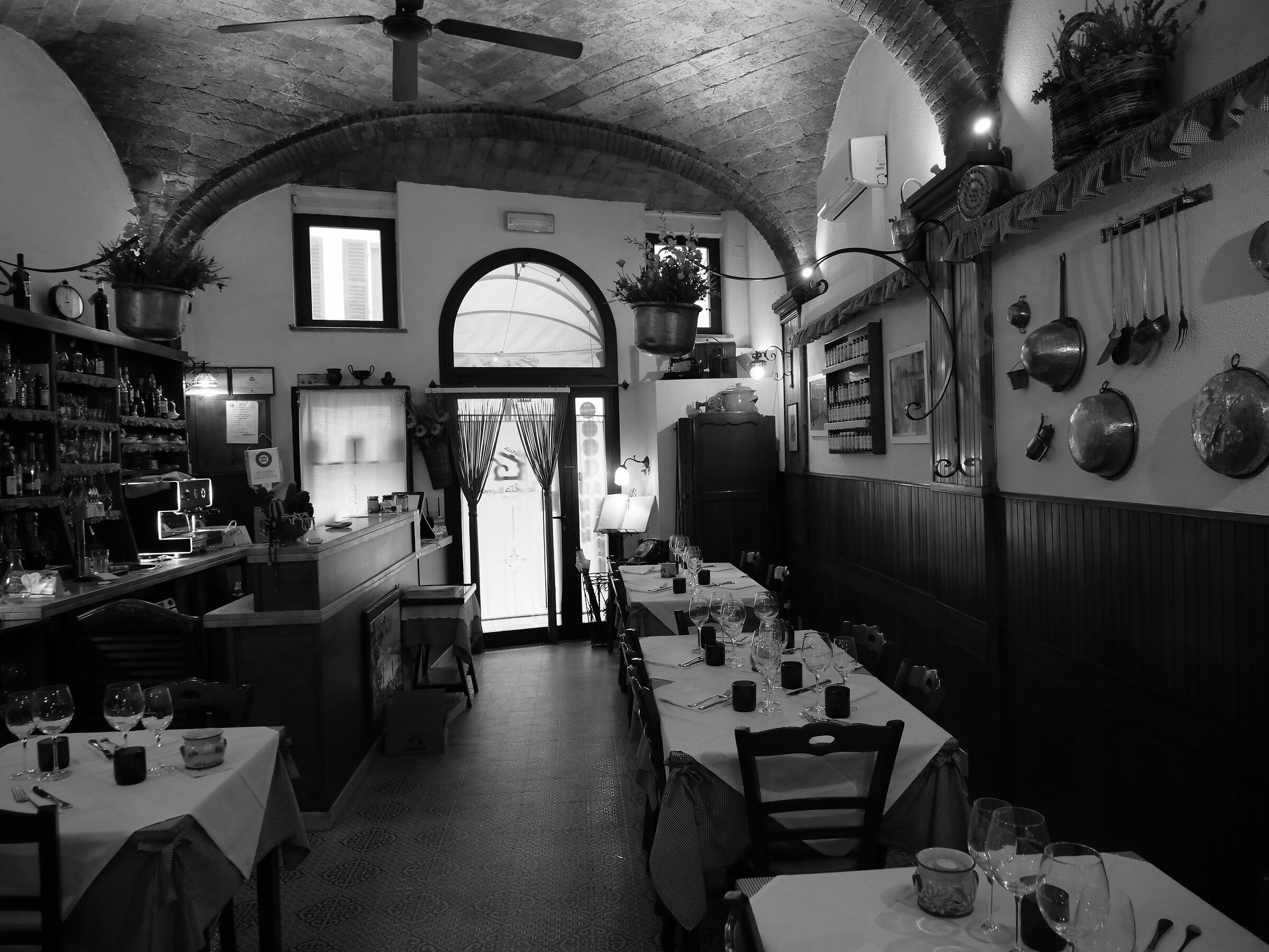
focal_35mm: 24
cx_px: 634
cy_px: 476
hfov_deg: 71.6
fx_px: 880
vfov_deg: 56.8
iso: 1250
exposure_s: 1/60
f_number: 2.8
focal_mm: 12
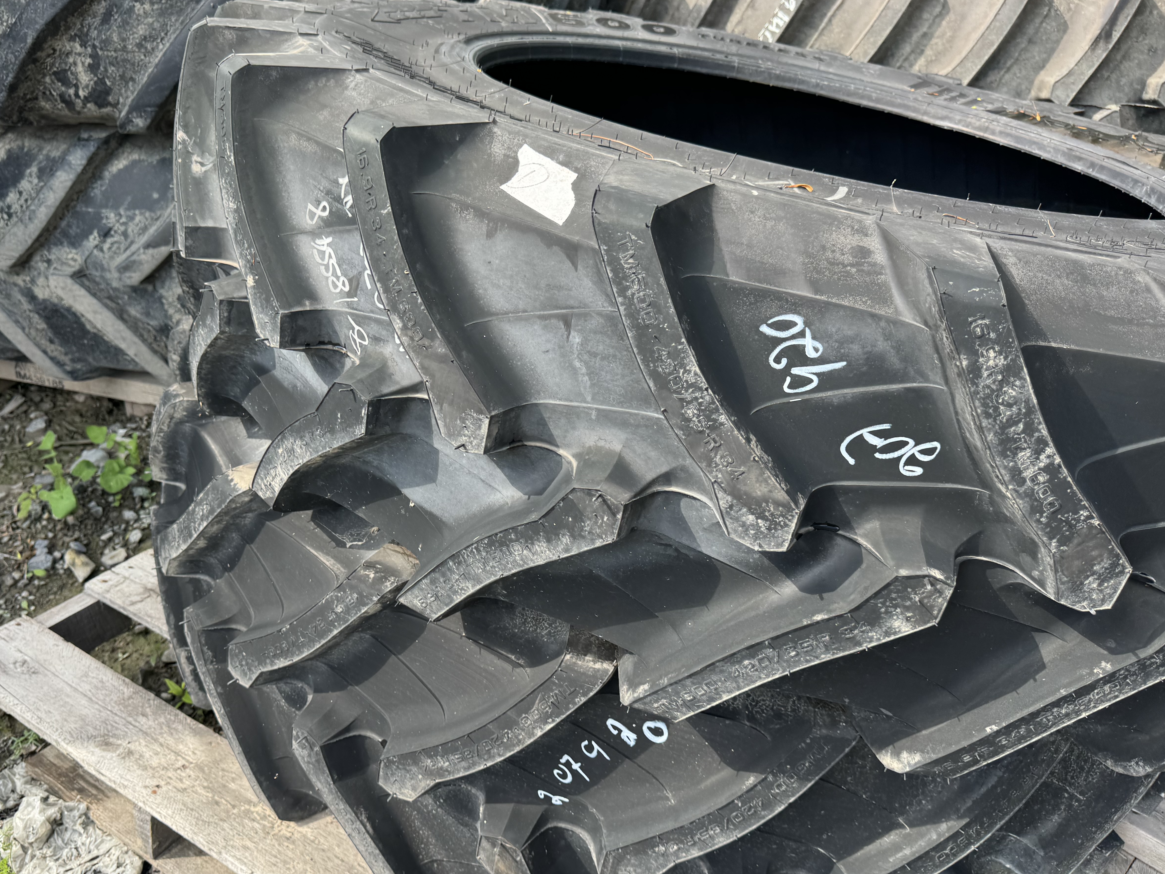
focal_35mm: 29
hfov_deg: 61.3
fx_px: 976
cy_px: 482
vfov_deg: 48.2
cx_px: 488
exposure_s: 1/514
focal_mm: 6.76
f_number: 1.78
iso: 80
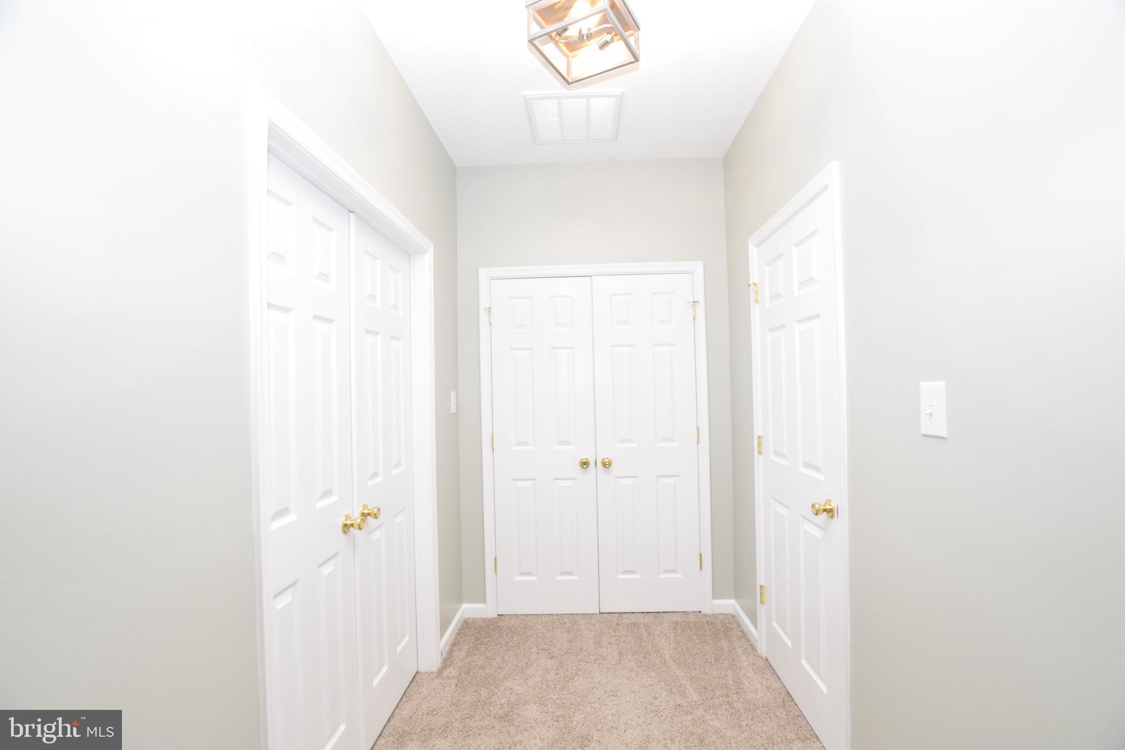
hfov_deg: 100.4
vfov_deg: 77.3
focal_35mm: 15
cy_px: 375
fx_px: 469
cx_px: 562
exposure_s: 1/125
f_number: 5.6
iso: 800
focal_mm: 10
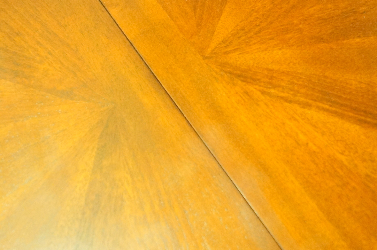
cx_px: 164
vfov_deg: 27.9
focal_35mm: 48
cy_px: 90
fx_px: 502
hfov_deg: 41.1
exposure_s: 1/10
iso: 3200
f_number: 4
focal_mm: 24
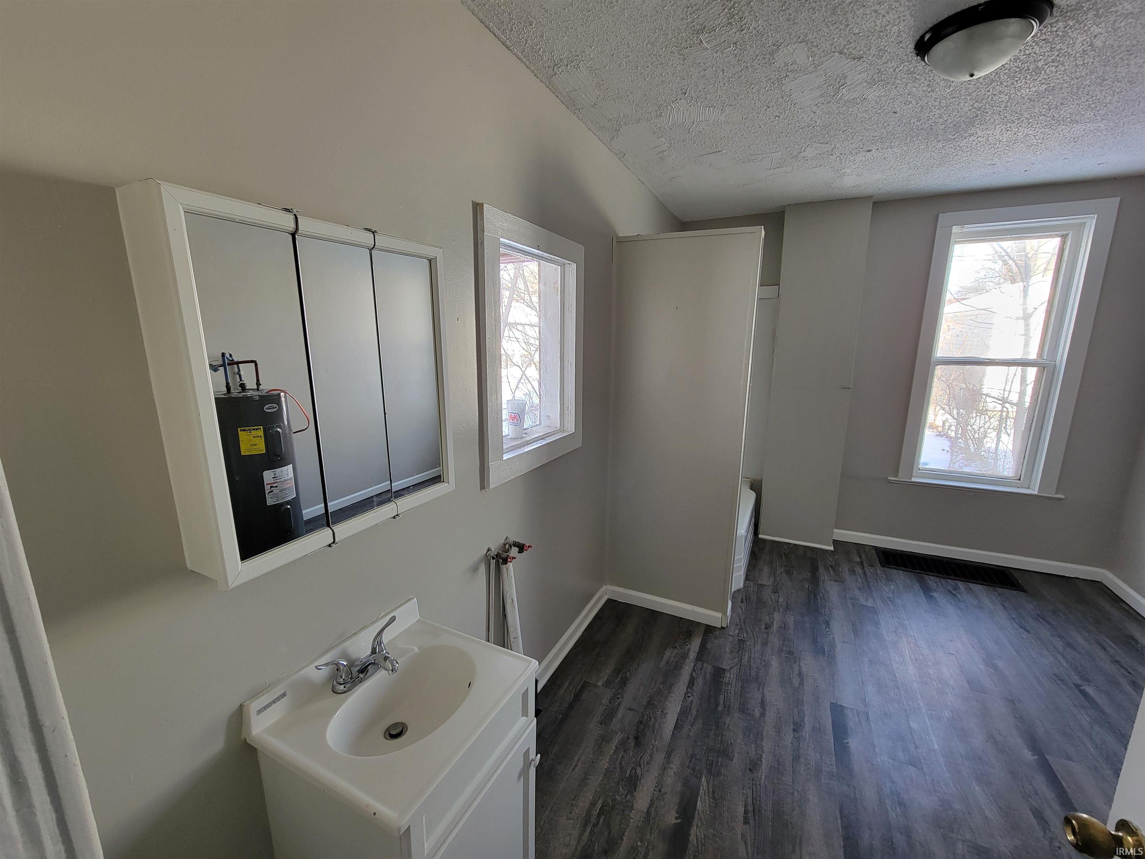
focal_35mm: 13
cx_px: 572
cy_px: 430
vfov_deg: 89.9
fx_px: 430
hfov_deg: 106.2
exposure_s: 1/60
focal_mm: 2.2
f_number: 2.2
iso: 125
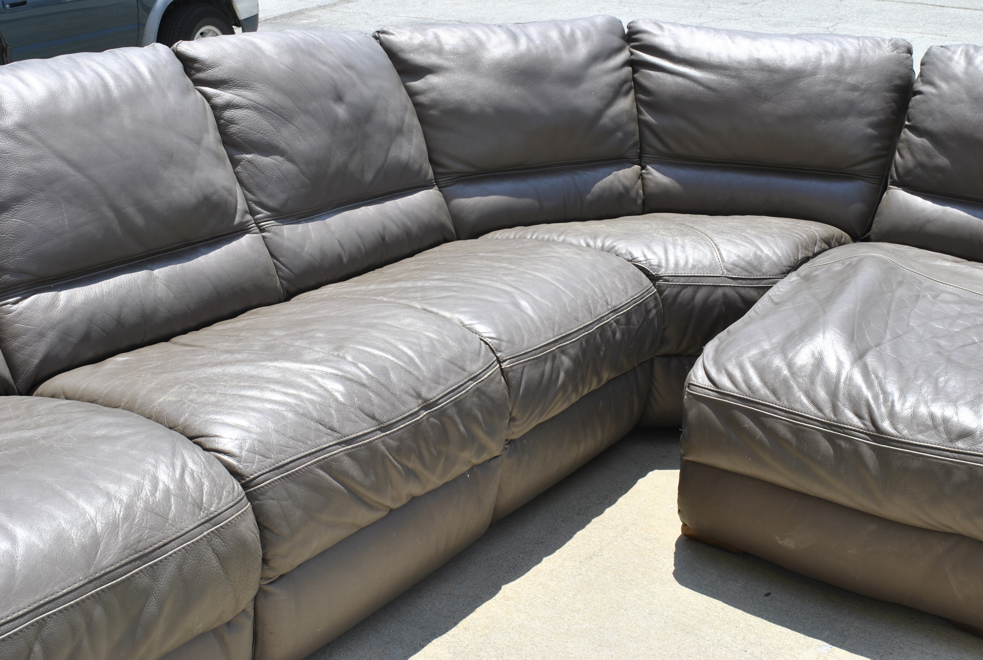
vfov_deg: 30.0
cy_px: 330
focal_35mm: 45
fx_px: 1231
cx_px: 492
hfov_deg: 43.5
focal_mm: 30
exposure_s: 1/100
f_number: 13
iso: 100
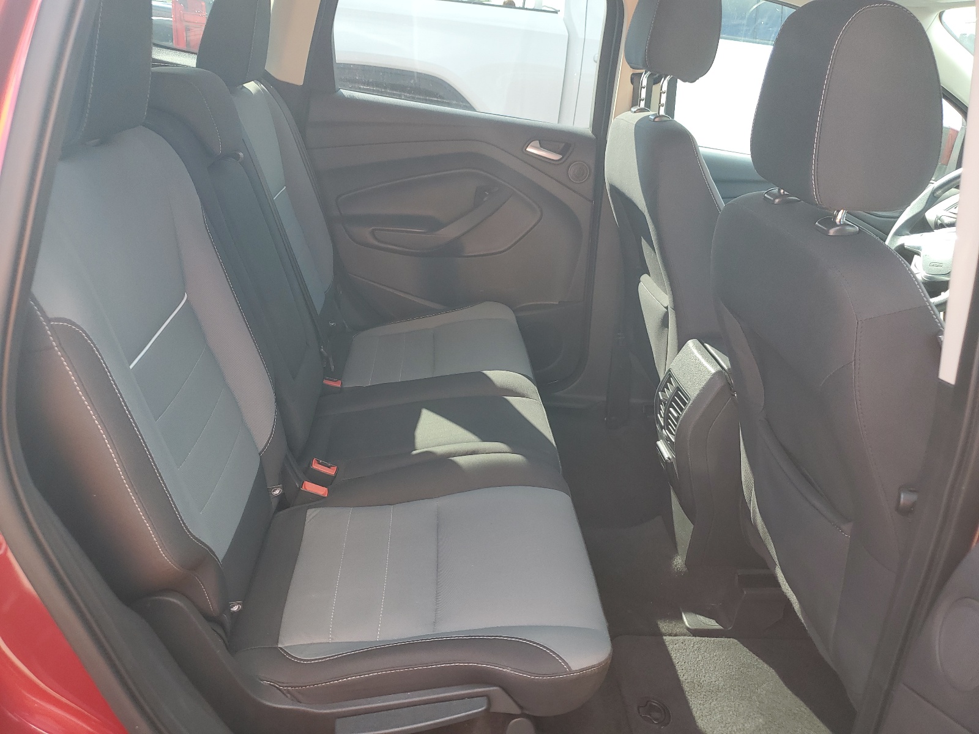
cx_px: 490
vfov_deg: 53.1
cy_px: 367
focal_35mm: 26
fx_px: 735
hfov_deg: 67.3
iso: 50
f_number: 1.5
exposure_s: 1/172
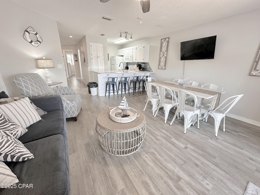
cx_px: 130
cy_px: 98
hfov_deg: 102.1
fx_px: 105
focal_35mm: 14
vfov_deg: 85.7
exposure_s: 1/60
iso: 160
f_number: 2.2
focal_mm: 2.22
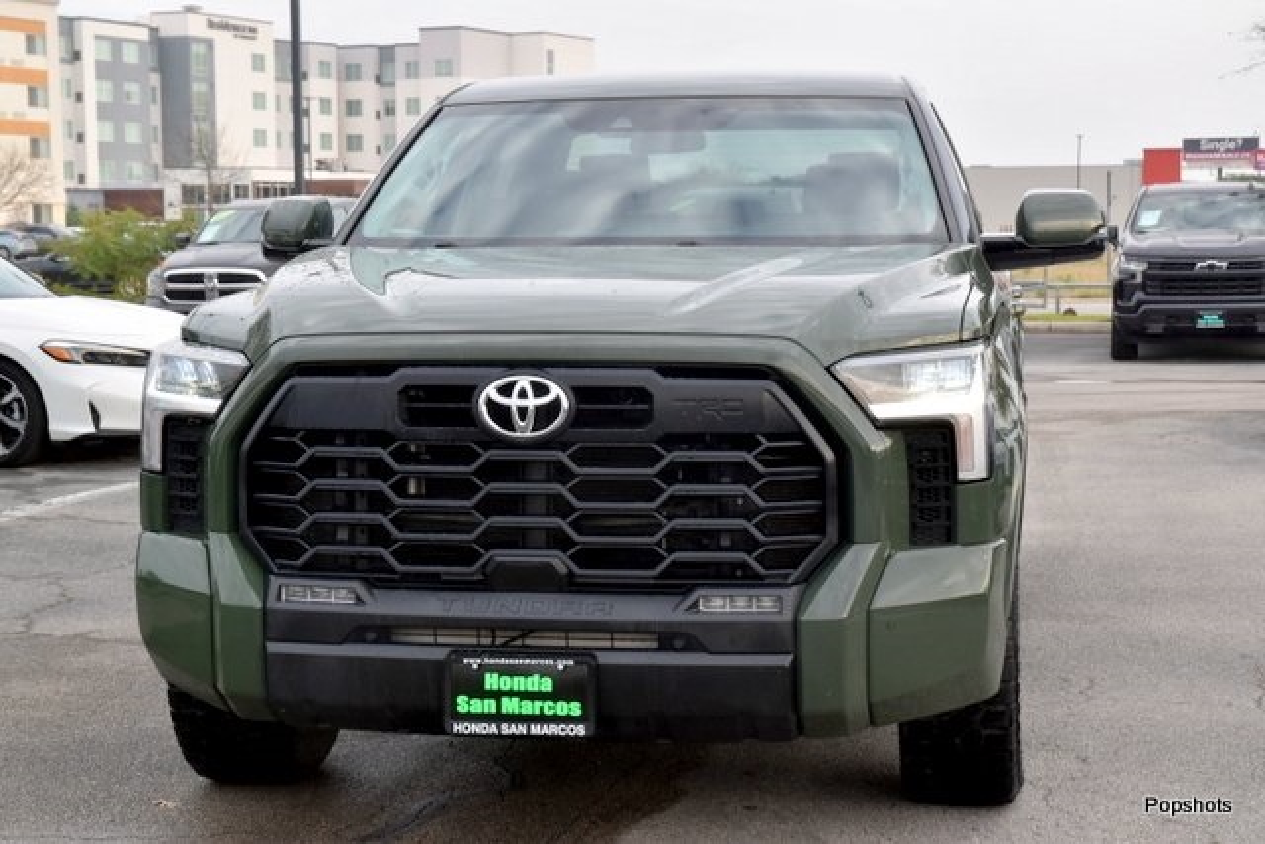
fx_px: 2320
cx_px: 632
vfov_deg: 20.6
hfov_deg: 30.5
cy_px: 422
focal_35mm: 66
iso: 400
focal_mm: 44
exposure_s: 1/250
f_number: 8
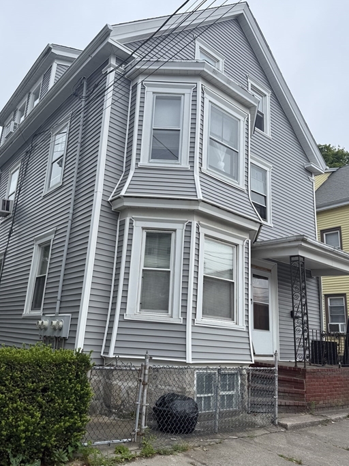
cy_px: 233
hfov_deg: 51.3
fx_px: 363
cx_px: 158
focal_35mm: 27
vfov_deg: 65.3
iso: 80
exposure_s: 1/2053
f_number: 1.78
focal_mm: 6.76
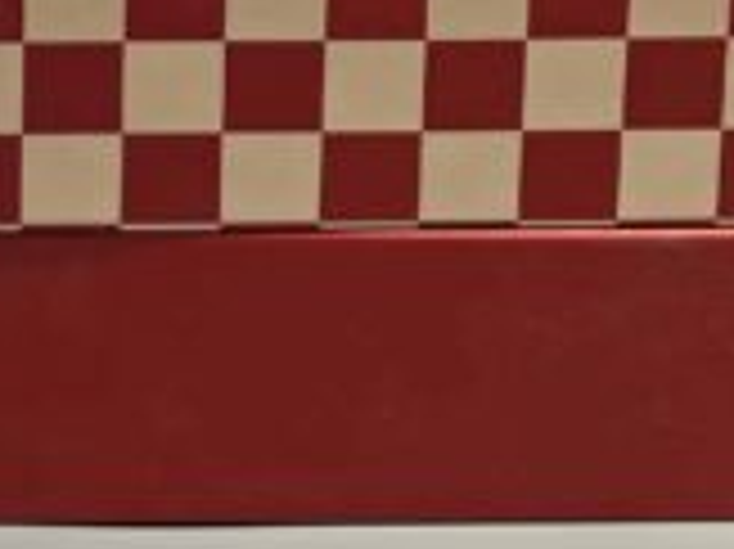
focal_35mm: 294
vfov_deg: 5.0
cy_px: 94
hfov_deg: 6.7
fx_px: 6229
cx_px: -194
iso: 125
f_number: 2
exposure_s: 1/100
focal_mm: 10.1
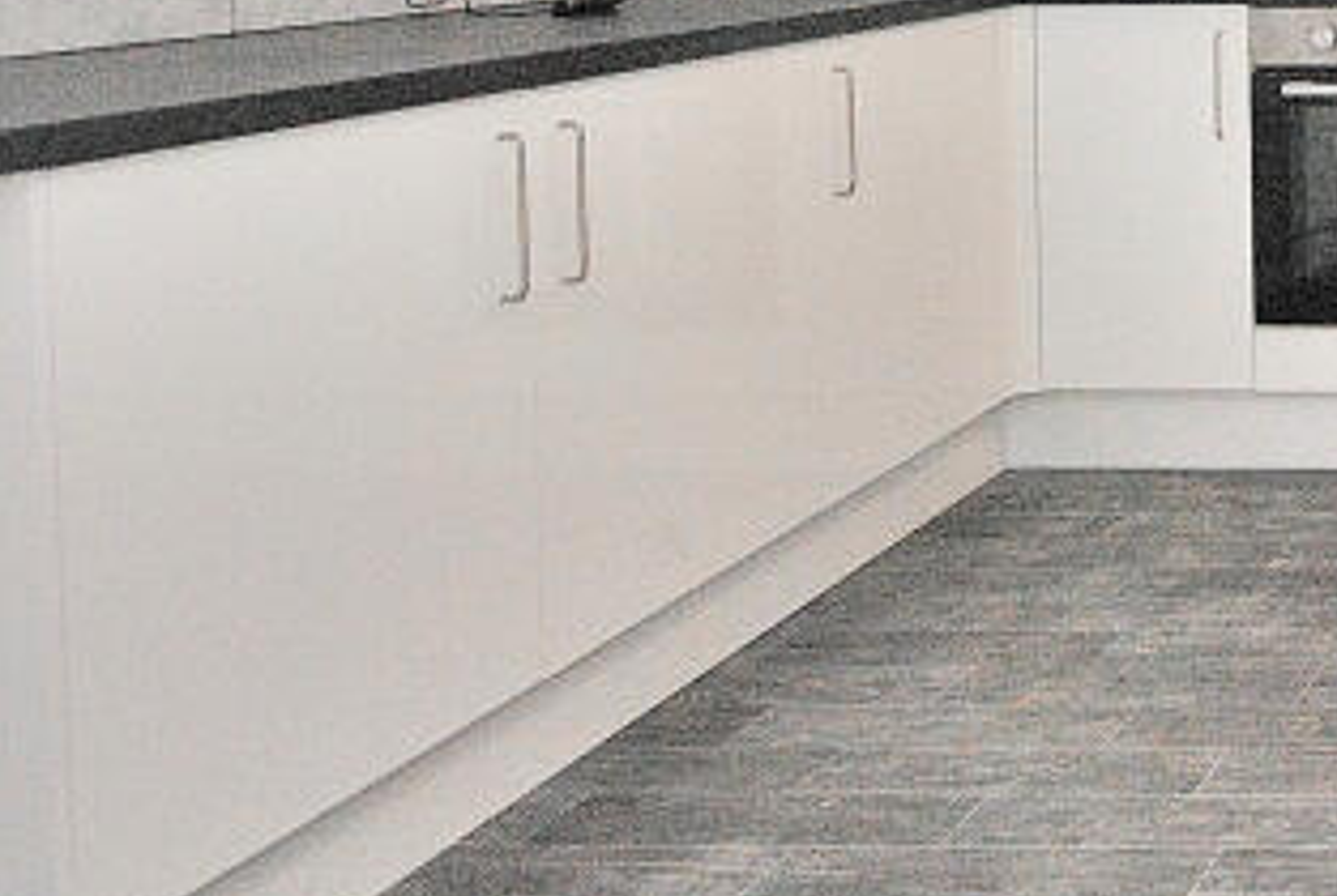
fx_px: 1823
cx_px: 1871
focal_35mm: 49
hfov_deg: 29.4
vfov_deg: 25.5
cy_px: -105
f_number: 7.1
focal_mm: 10
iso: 1600
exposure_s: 1/60
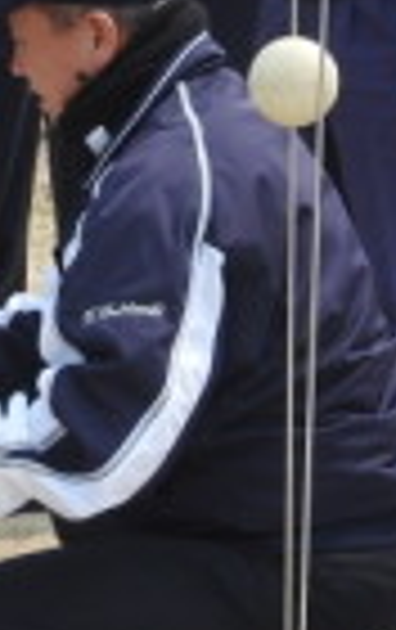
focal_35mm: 317
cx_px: 122
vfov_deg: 6.6
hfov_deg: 4.2
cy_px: 126
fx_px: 5451
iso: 100
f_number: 4.5
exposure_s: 1/400
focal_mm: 12.5
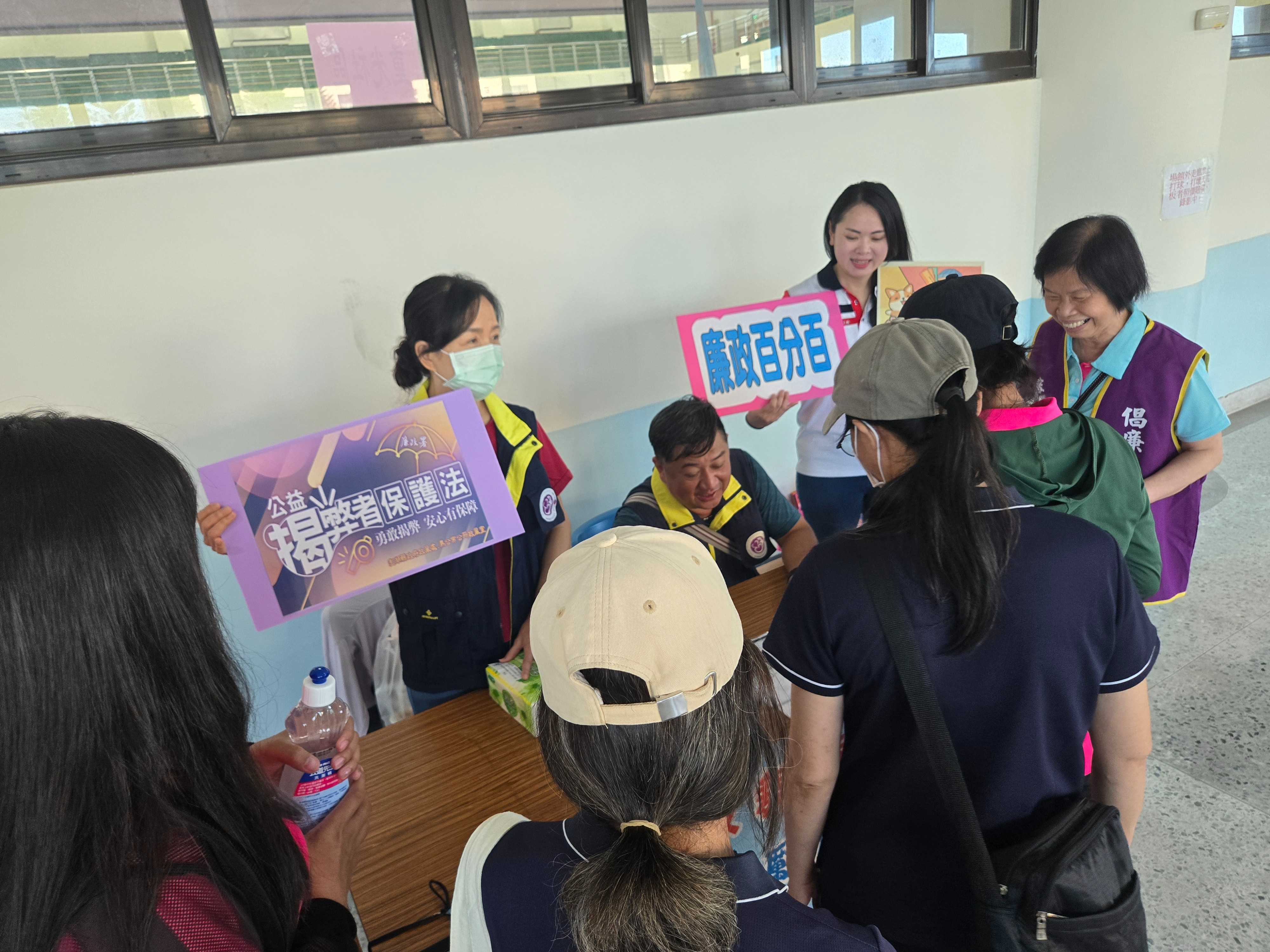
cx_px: 635
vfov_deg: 58.9
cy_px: 476
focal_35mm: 23
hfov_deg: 73.9
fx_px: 844
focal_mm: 5.4
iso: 250
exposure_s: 1/120
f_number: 1.8
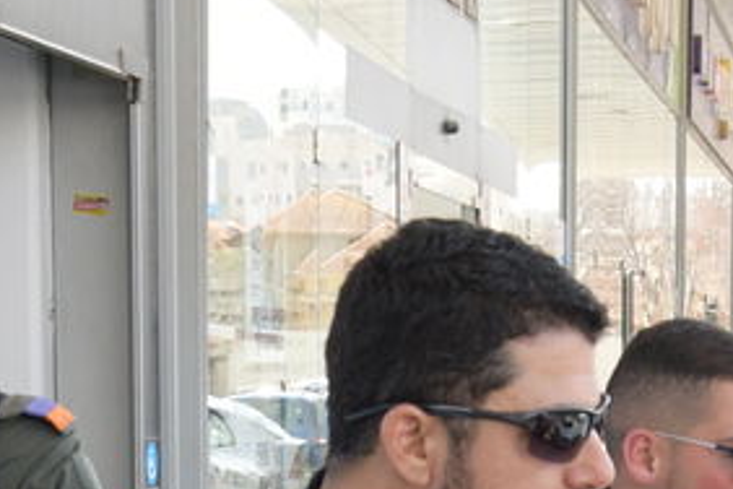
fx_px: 3135
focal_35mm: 154
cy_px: 860
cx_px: 354
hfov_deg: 13.3
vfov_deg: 8.6
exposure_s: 1/320
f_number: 10
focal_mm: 31
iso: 1250
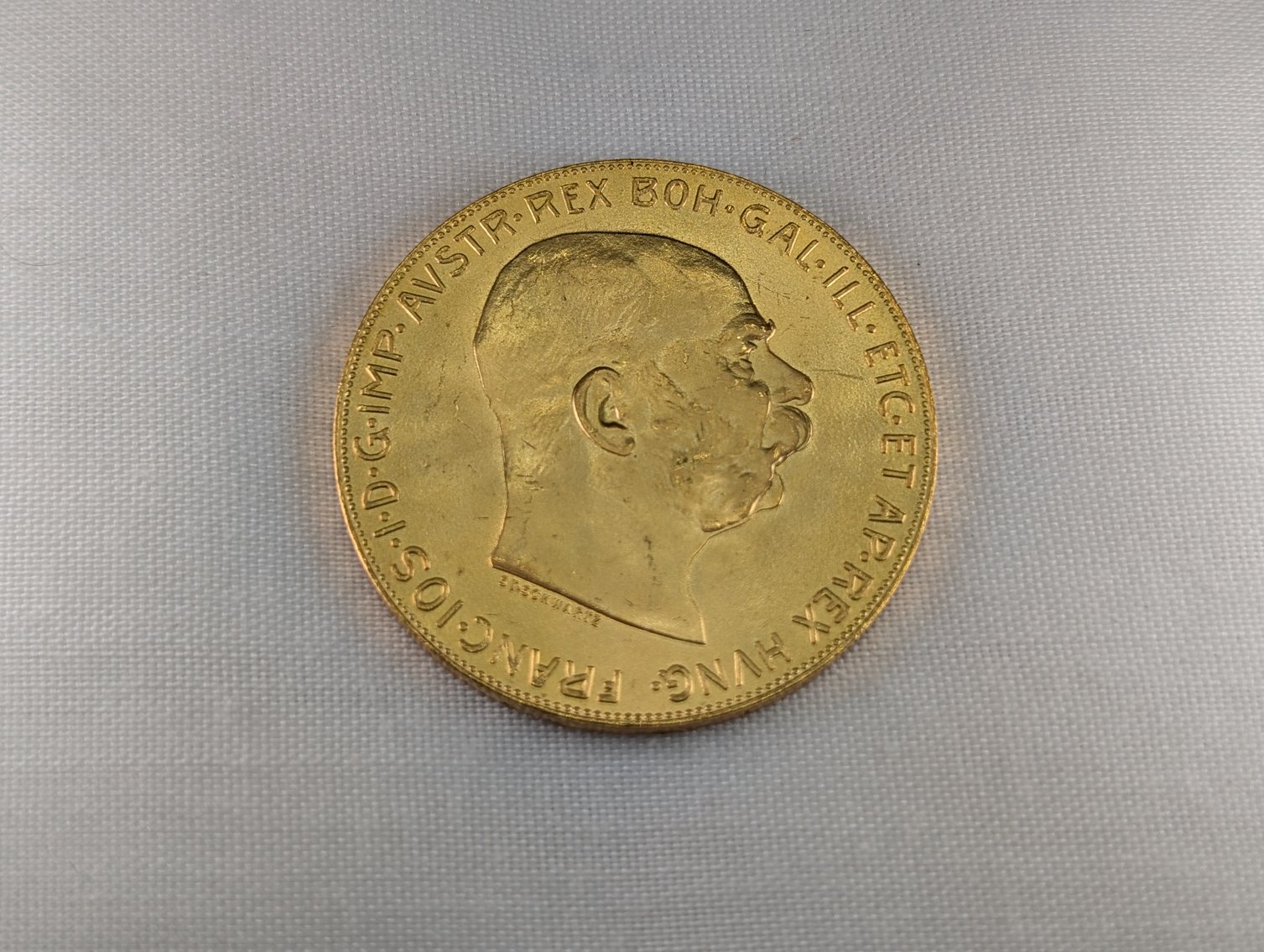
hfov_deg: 38.9
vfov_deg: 29.8
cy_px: 476
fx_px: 1792
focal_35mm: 49
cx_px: 632
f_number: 1.68
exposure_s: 1/941
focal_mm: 6.9
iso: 21
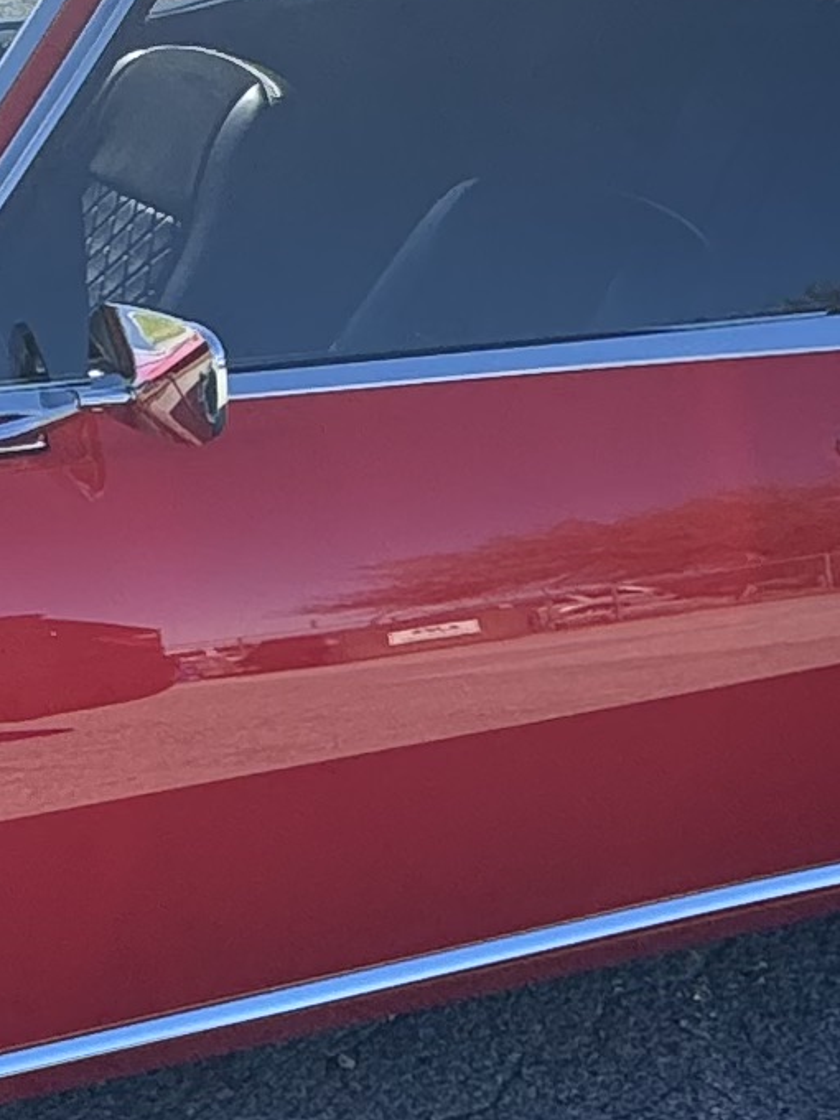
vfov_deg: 23.4
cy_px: 805
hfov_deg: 16.9
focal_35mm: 83
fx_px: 2685
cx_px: -212
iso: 40
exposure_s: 1/693
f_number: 2.2
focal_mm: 2.22
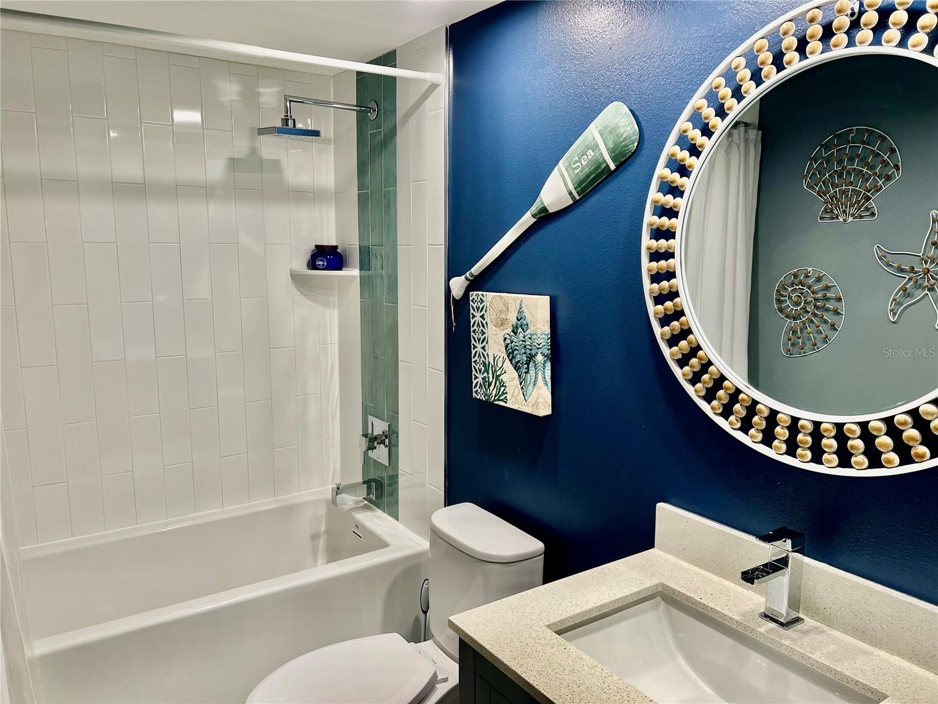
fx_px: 705
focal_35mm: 26
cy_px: 352
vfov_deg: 53.1
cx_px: 469
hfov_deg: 67.3
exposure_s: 1/60
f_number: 1.5
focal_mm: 5.7
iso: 64
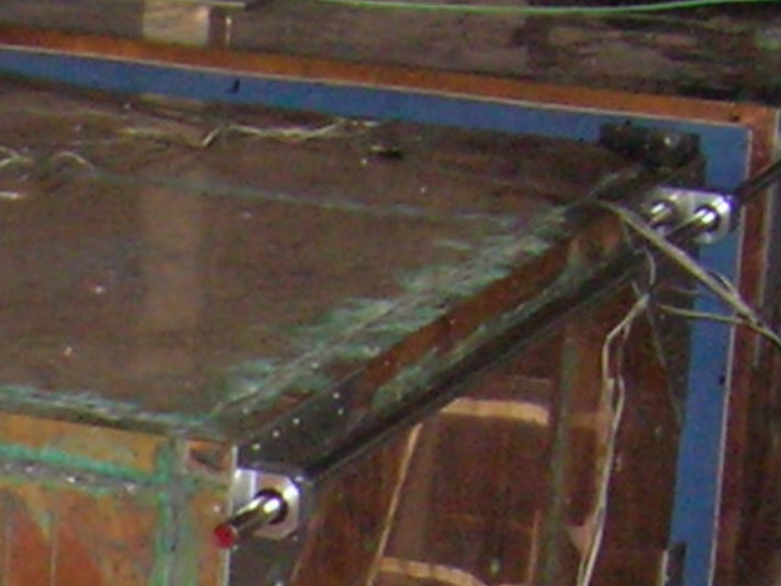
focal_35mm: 182
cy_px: 1183
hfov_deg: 10.5
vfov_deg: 7.8
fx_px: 4105
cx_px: -366
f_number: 2.9
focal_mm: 5.7
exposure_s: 1/60.1
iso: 200
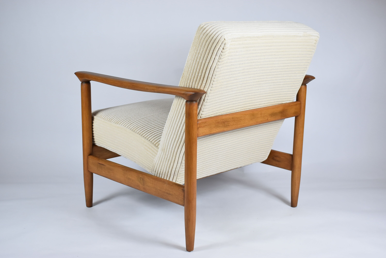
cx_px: 193
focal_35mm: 51
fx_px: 547
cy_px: 129
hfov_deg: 38.9
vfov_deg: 26.5
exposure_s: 1/125
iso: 800
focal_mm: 34
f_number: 5
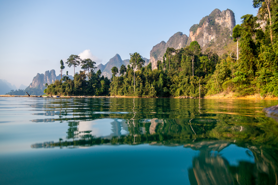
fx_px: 185
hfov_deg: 73.7
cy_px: 92
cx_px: 139
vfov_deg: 53.2
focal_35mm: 24
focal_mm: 24
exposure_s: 1/800
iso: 200
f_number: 4
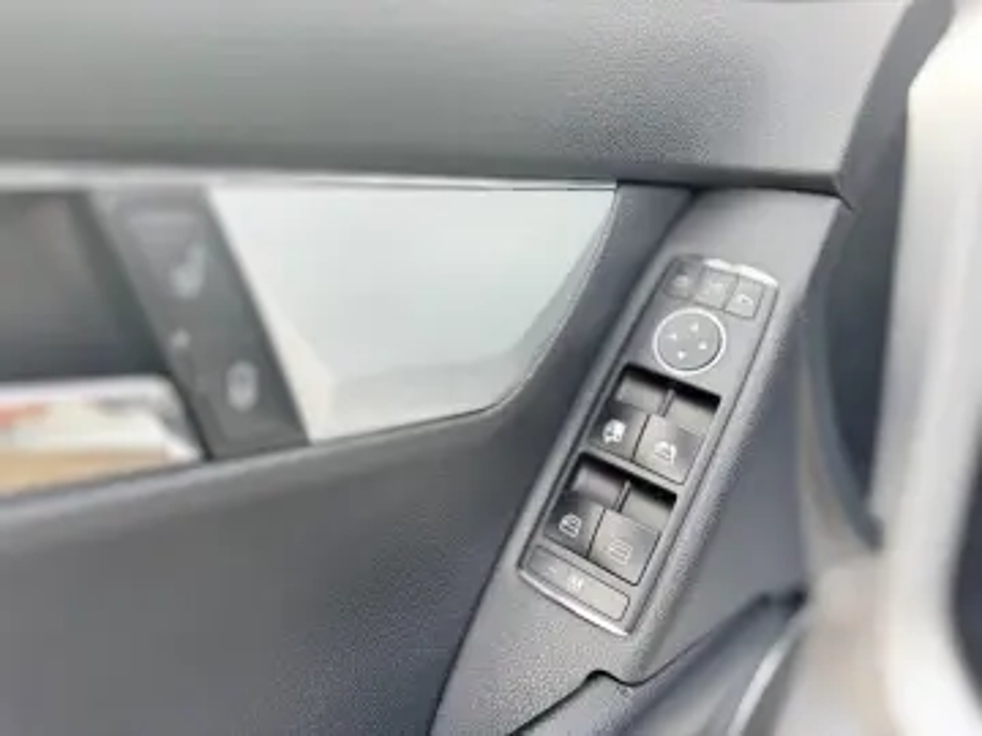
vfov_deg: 56.8
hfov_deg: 71.6
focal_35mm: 24
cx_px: 491
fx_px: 681
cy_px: 368
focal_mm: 6.76
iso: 125
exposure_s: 1/121
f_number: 1.78
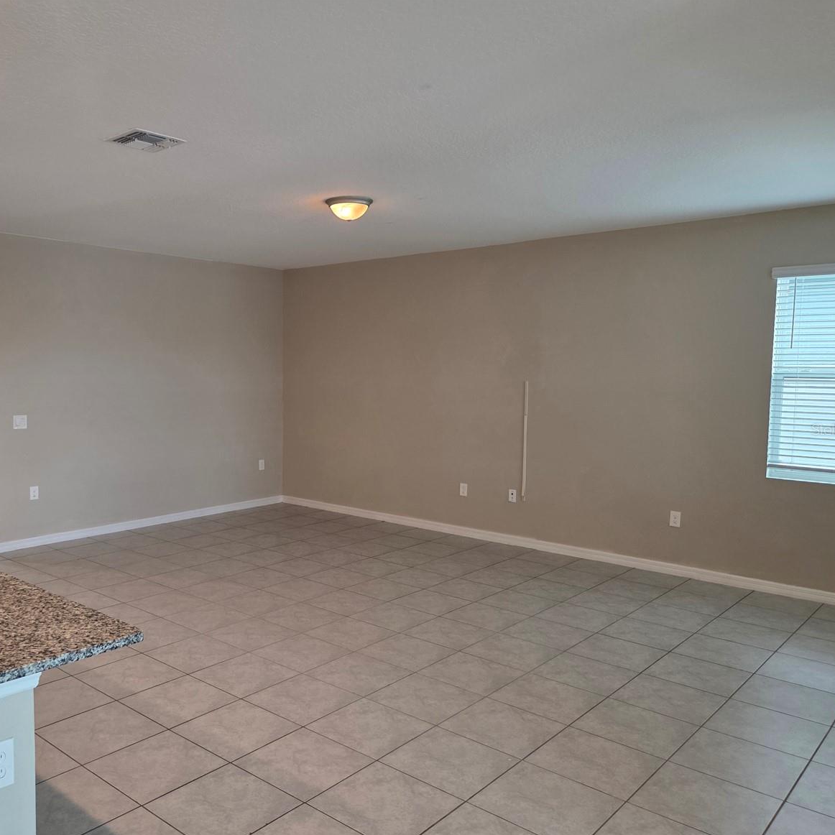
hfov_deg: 56.5
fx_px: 764
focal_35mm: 28
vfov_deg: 57.3
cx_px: 305
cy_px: 429
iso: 125
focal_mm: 5.4
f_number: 1.8
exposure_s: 1/120
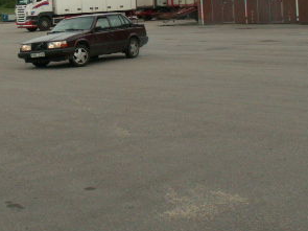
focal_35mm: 76
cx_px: 65
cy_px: 46
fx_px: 676
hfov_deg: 25.3
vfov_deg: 19.2
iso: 50
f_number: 4
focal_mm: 5.86
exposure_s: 1/400
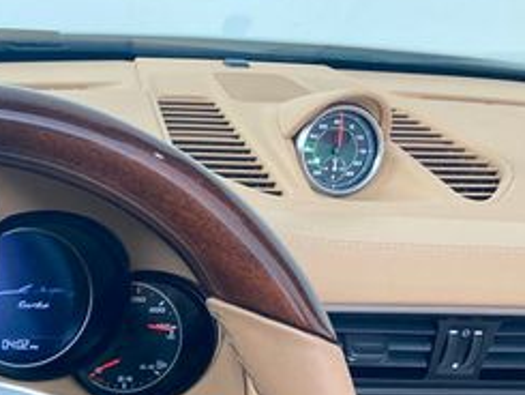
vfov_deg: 19.0
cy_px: 483
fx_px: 1108
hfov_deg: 24.1
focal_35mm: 73
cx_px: -118
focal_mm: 3.99
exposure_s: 1/120
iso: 64
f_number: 1.8
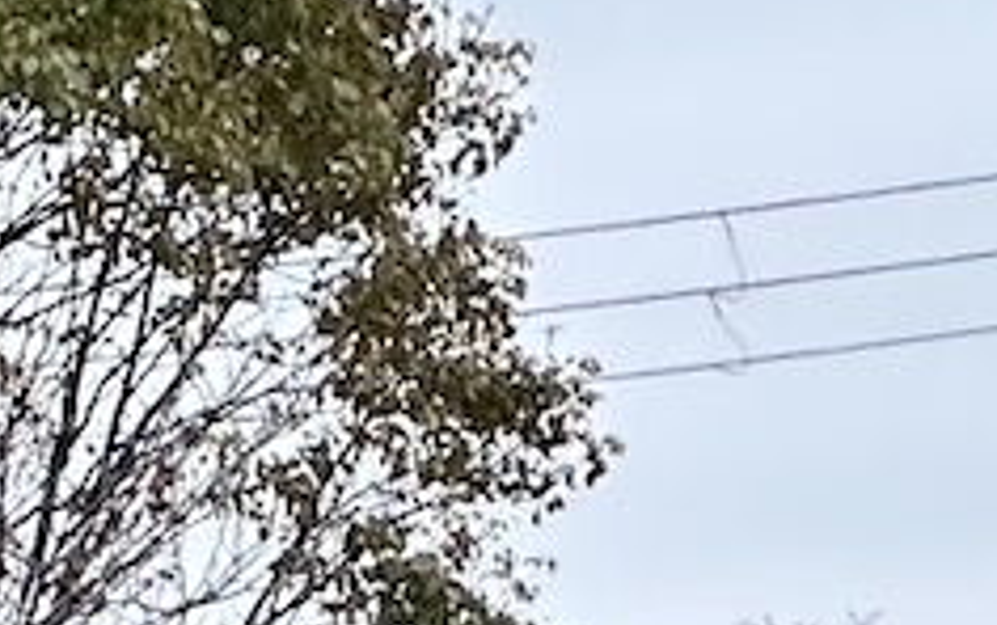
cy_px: 1820
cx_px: -1905
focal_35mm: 581
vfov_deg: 2.2
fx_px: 15802
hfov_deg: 3.5
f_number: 2.8
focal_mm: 9
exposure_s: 1/97
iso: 200
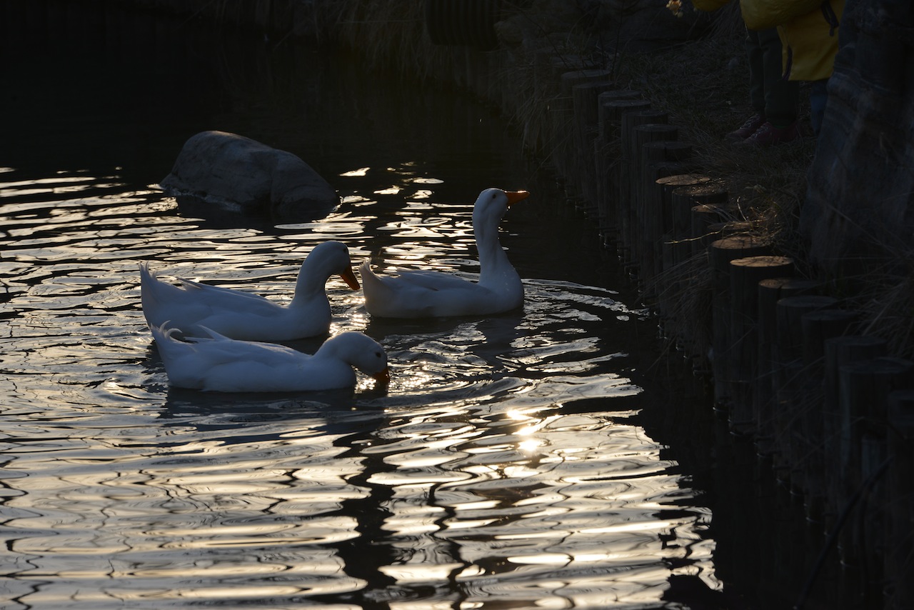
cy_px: 305
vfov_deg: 6.9
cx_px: 457
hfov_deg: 10.3
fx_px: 5079
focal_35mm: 200
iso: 200
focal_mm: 200
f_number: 10
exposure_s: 1/400
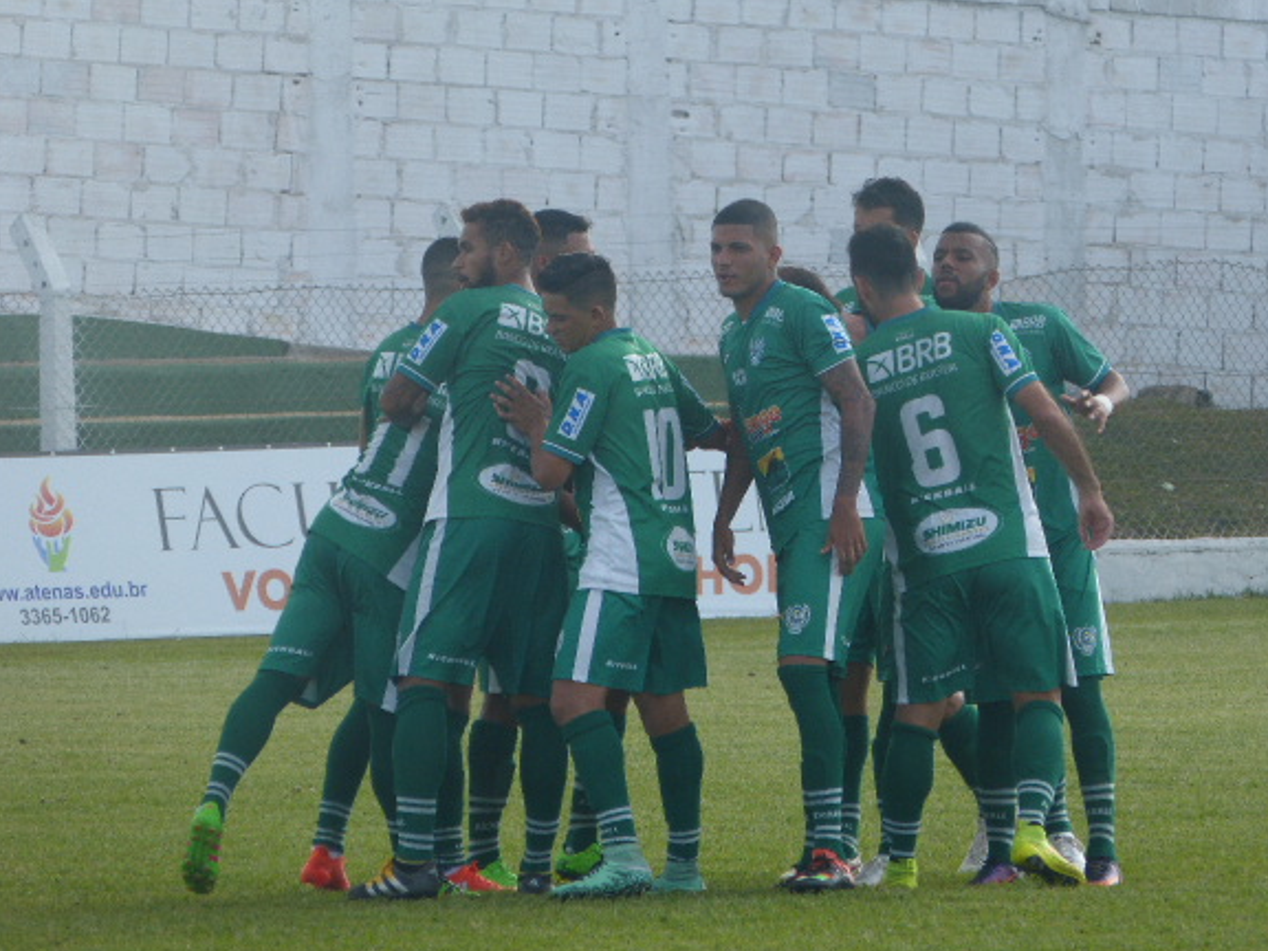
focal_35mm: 511
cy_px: 434
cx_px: 645
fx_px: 18718
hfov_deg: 3.9
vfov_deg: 2.9
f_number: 4.4
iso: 125
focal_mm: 82.7
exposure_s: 1/400
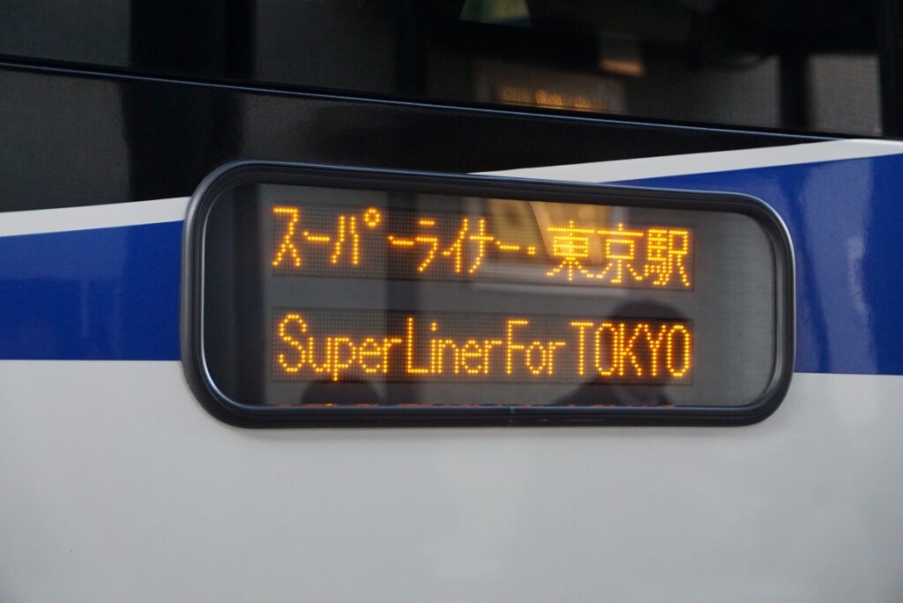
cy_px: 302
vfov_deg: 13.1
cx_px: 452
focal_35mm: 105
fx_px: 2635
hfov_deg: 19.4
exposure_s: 1/125
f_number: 5
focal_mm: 70
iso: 2000
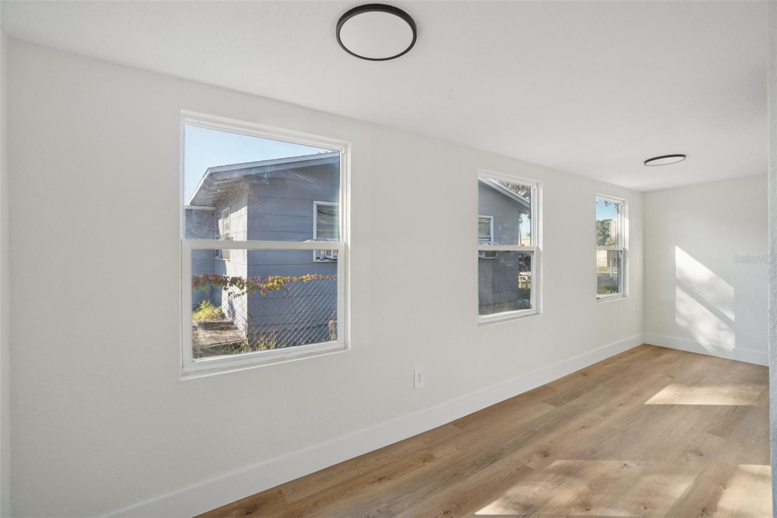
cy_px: 259
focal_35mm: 15
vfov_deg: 77.3
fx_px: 324
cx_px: 388
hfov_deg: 100.4
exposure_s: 1/30
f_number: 8
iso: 160
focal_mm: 10
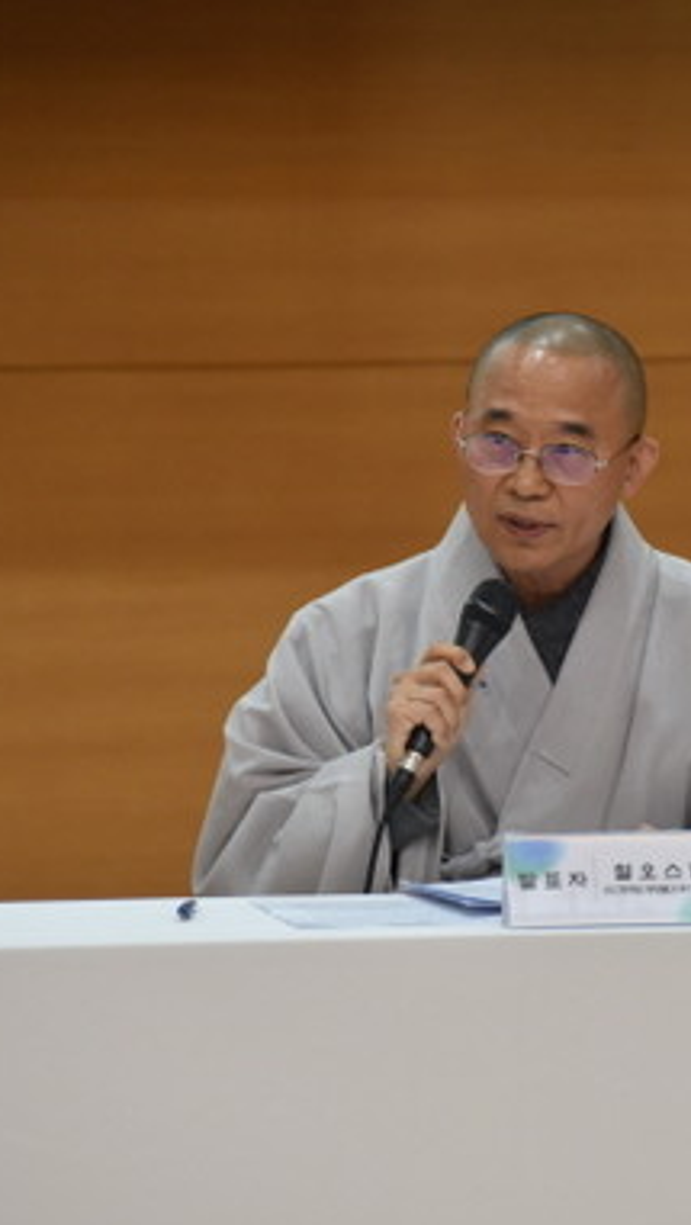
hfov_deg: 3.2
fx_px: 12315
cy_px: 614
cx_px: 530
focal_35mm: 379
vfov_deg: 5.7
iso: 1800
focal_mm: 230
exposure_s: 1/125
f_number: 5.6
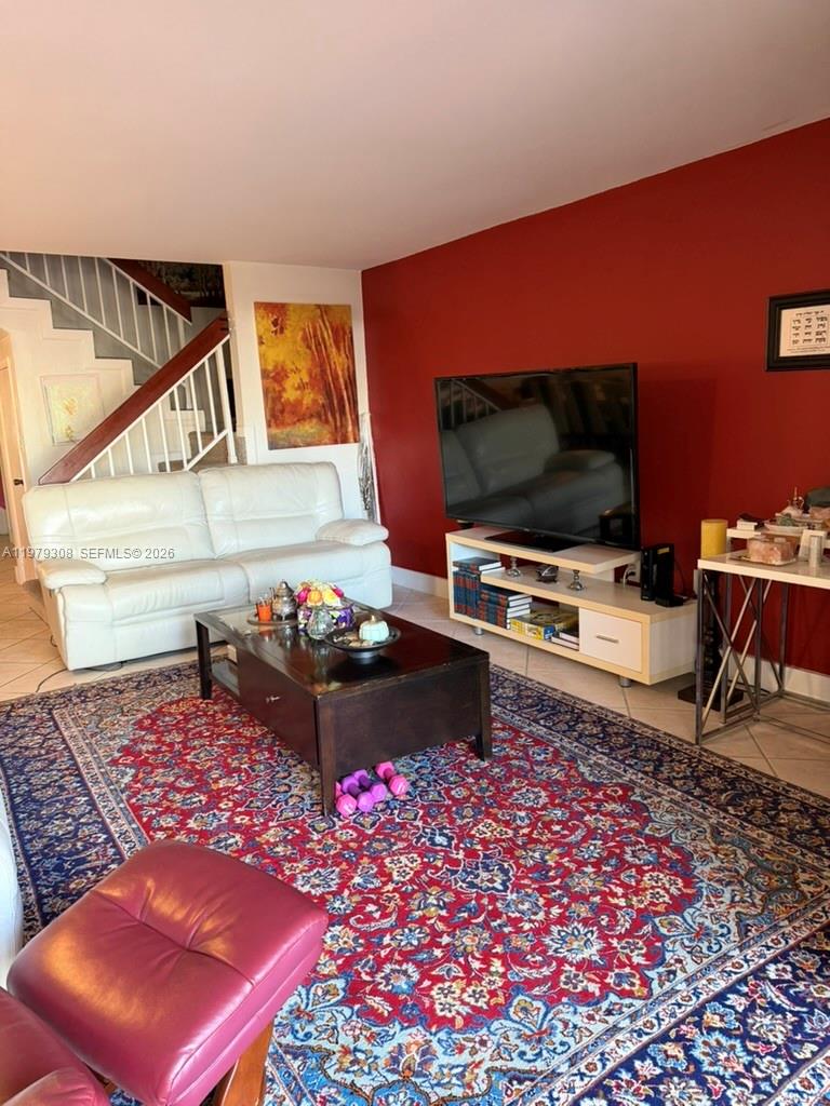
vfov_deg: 71.6
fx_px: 767
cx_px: 415
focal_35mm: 24
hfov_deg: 56.8
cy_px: 553
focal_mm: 6.76
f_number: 1.78
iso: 250
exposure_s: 1/60
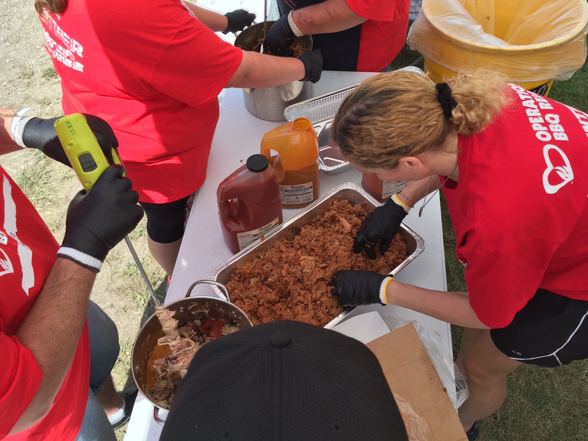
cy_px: 210
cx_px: 306
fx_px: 527
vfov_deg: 45.4
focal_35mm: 31
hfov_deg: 58.3
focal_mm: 4.15
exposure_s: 1/879
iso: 32
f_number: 2.2
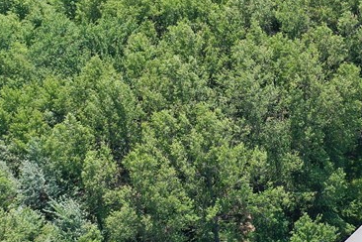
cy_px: 111
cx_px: 370
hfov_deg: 23.4
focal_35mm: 83
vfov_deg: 16.5
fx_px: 835
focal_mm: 10.26
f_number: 3.5
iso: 100
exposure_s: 1/400
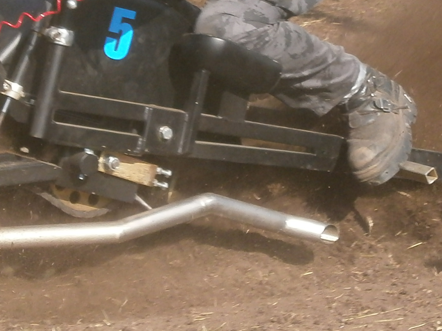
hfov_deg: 9.5
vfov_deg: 7.1
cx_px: 197
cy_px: 51
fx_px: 2655
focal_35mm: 208
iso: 100
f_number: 4.6
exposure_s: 1/400
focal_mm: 11.1
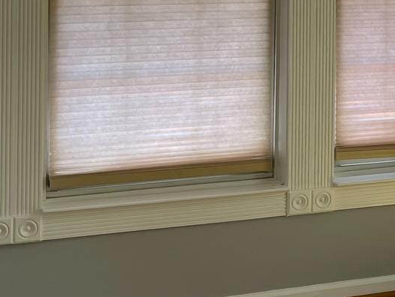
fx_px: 1107
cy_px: -52
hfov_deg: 19.6
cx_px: 408
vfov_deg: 14.8
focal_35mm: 97
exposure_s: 1/120
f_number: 1.6
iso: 32
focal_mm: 5.1
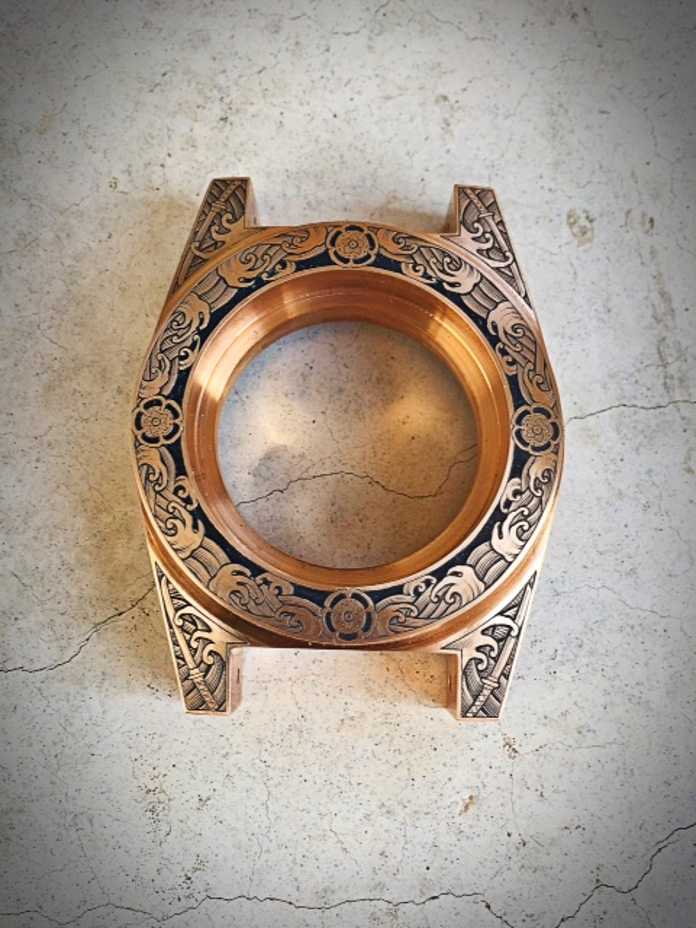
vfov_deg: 61.7
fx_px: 777
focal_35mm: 29
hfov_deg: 48.2
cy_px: 464
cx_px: 348
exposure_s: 1/353
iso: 32
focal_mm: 4.15
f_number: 2.2
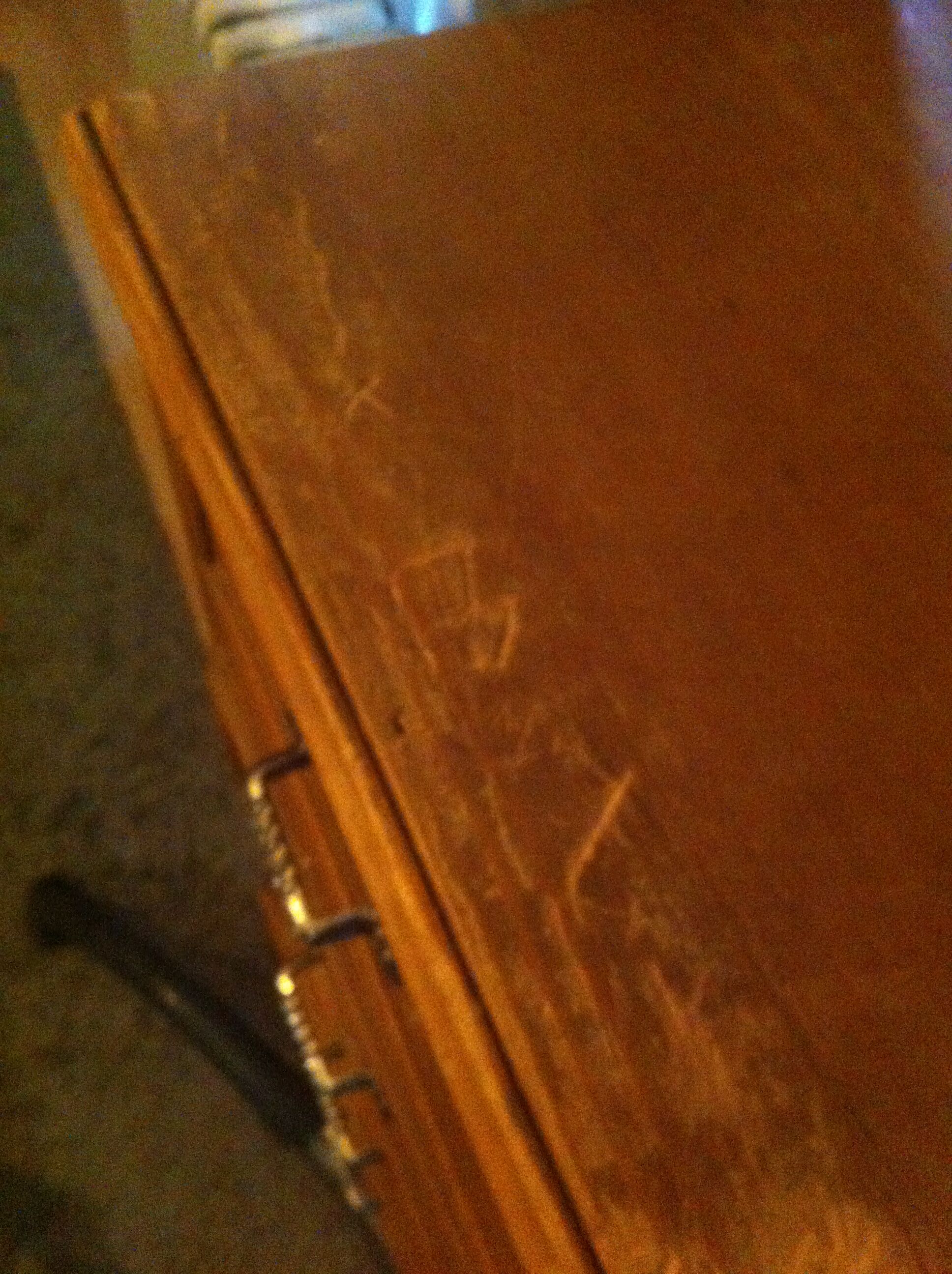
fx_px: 1287
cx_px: 476
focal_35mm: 35
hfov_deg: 40.6
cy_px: 637
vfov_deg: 52.7
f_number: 2.8
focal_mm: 3.85
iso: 1000
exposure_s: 1/15
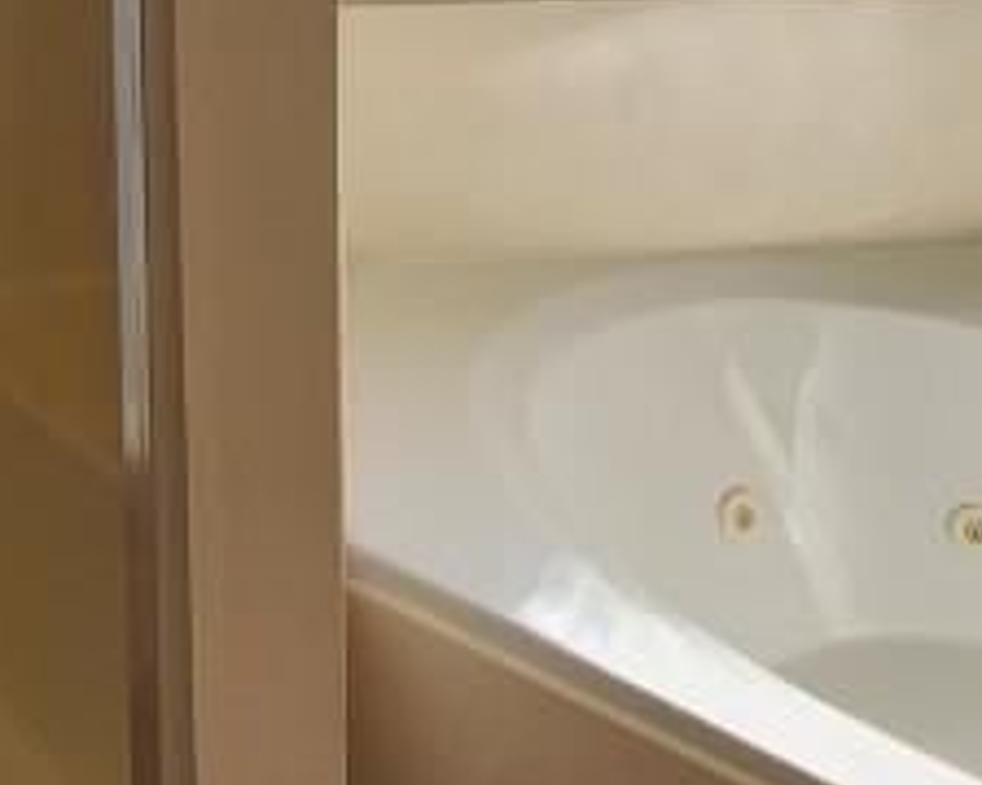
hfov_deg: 32.4
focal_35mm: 58
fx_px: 1685
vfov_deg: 23.9
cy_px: -158
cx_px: 609
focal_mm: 2.2
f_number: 2.2
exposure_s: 1/451
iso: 50
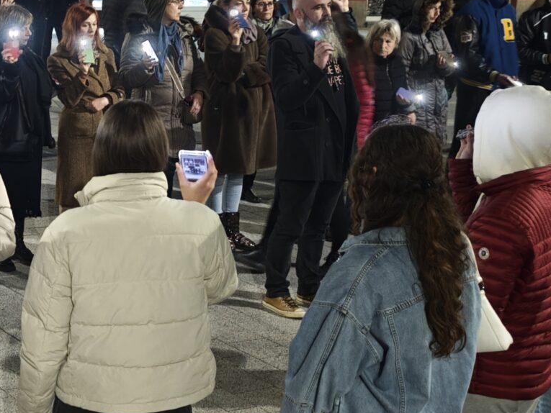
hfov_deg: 22.5
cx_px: -176
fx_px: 1226
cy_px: 93
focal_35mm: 77
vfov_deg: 19.0
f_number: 1.63
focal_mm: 8.72
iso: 2000
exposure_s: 1/25
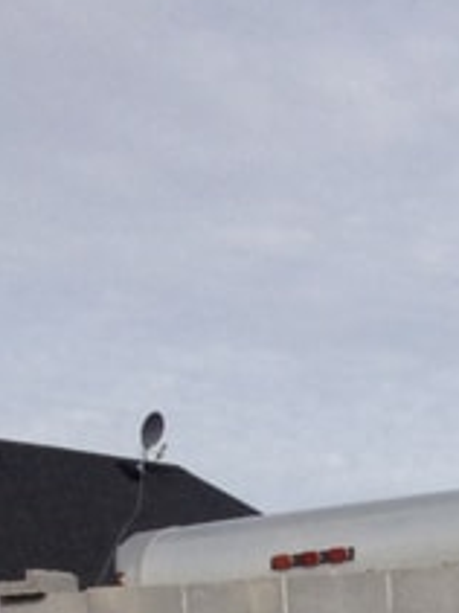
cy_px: 1371
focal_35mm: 166
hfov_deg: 8.7
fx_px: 2938
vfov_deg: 10.5
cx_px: 758
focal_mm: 4.28
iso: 50
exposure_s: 1/2309
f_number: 2.4
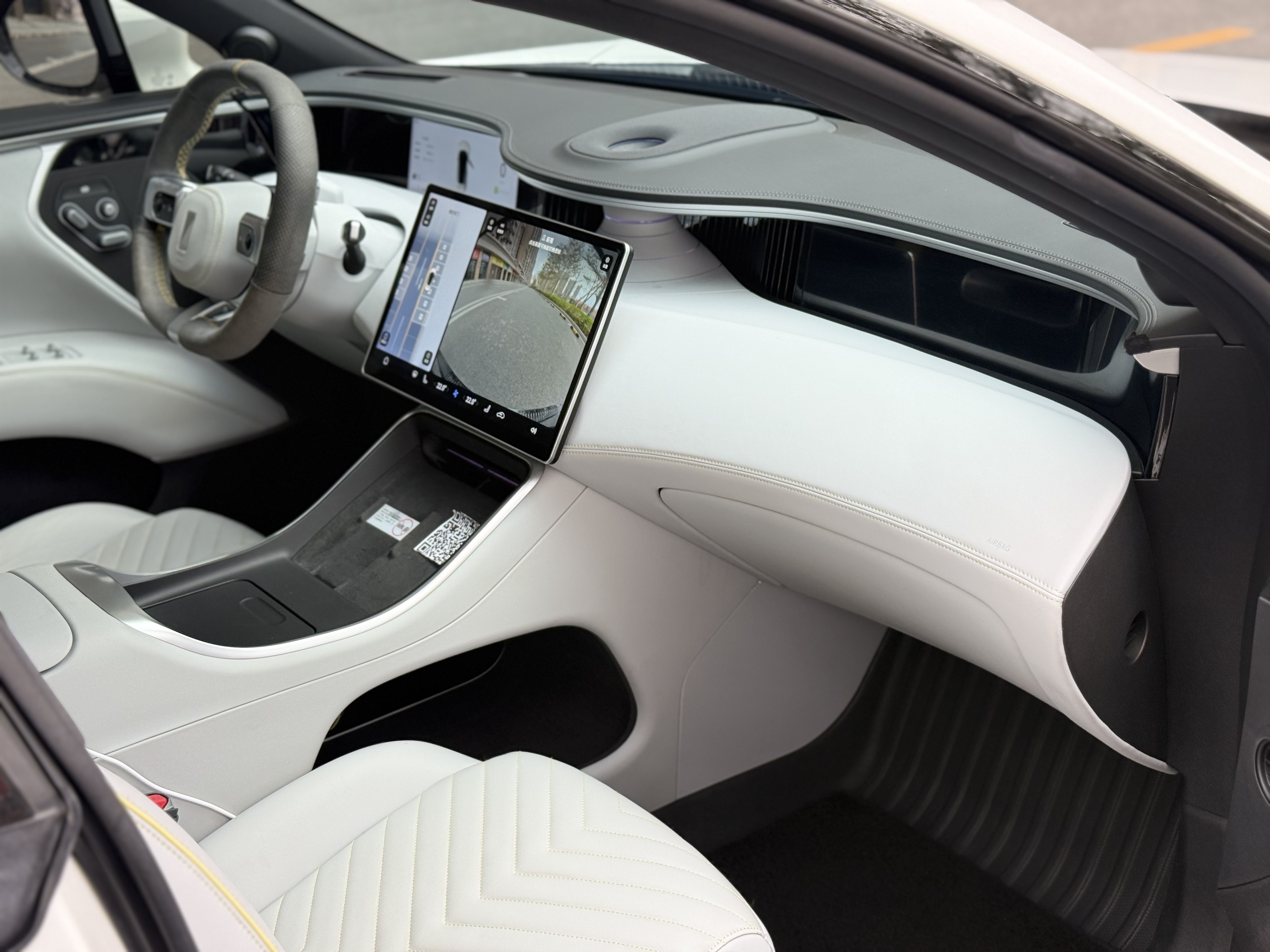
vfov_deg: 30.3
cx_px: 635
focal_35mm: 48
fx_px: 1761
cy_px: 476
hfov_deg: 39.7
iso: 100
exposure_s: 1/192
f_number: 1.78
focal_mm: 6.76
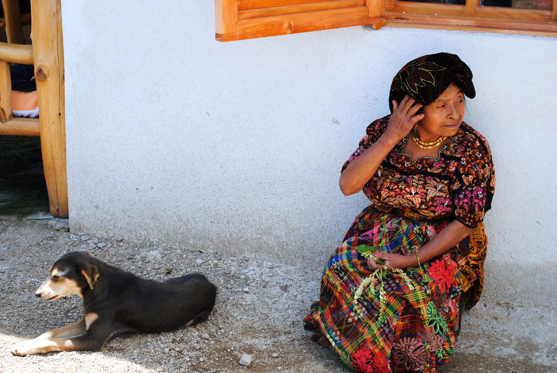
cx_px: 278
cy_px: 186
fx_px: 1208
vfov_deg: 17.5
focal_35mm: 78
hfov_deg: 26.0
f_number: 6.3
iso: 100
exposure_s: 1/160
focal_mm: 52
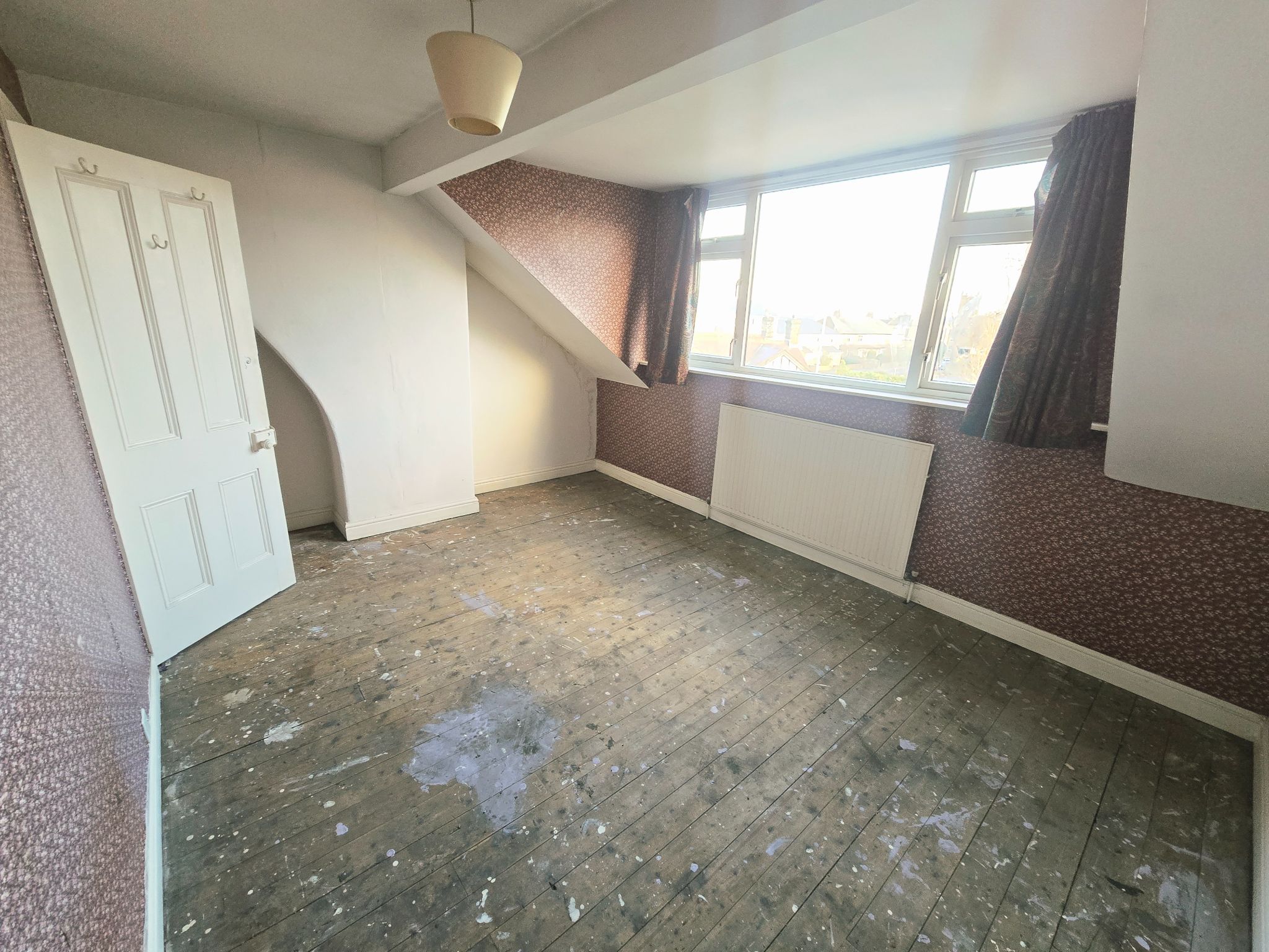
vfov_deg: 89.9
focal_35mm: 13
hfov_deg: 106.2
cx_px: 634
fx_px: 477
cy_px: 476
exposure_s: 1/60
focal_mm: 2.2
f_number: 2.2
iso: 250
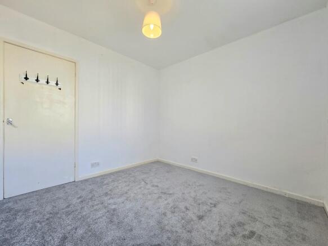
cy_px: 123
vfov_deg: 89.9
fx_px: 123
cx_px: 164
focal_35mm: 13
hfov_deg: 106.2
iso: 64
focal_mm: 2.2
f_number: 2.2
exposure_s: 1/50.3
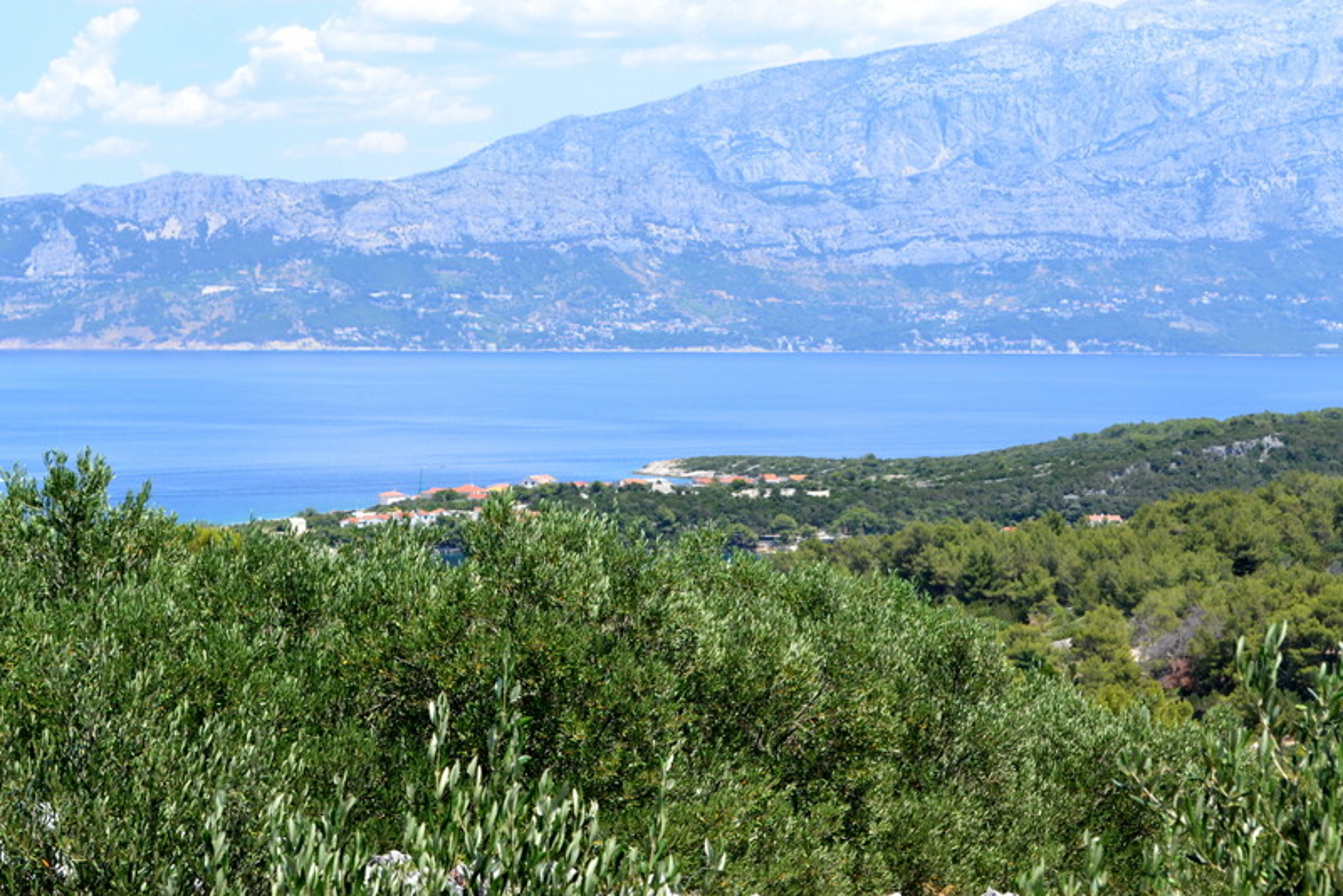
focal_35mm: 82
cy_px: 448
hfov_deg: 24.6
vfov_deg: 16.6
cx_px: 672
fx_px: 3079
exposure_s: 1/320
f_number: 10
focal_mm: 55
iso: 400
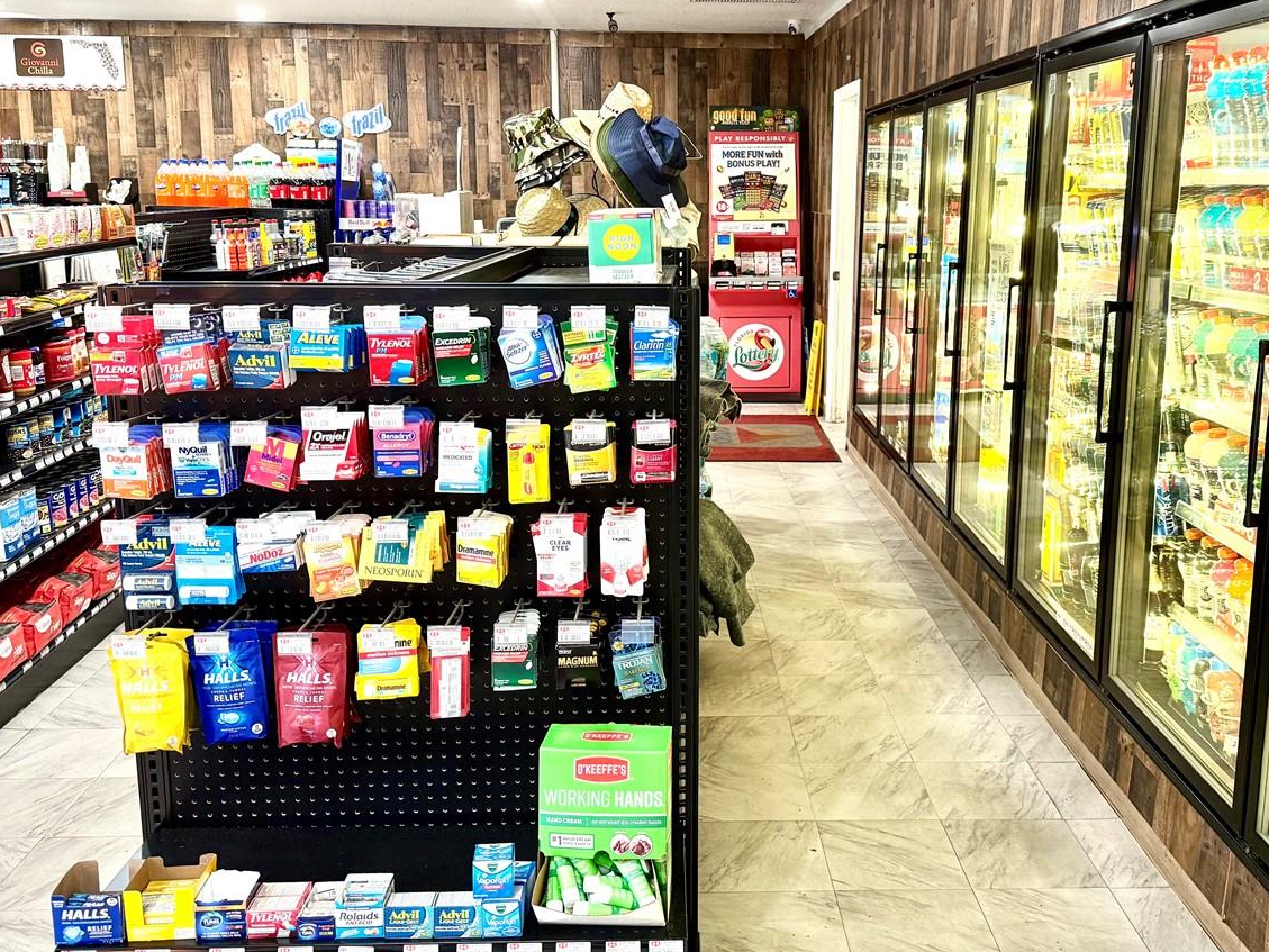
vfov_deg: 41.7
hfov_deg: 53.8
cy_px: 400
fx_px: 1247
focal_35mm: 34
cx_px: 716
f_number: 1.78
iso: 200
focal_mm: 6.76
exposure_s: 1/60
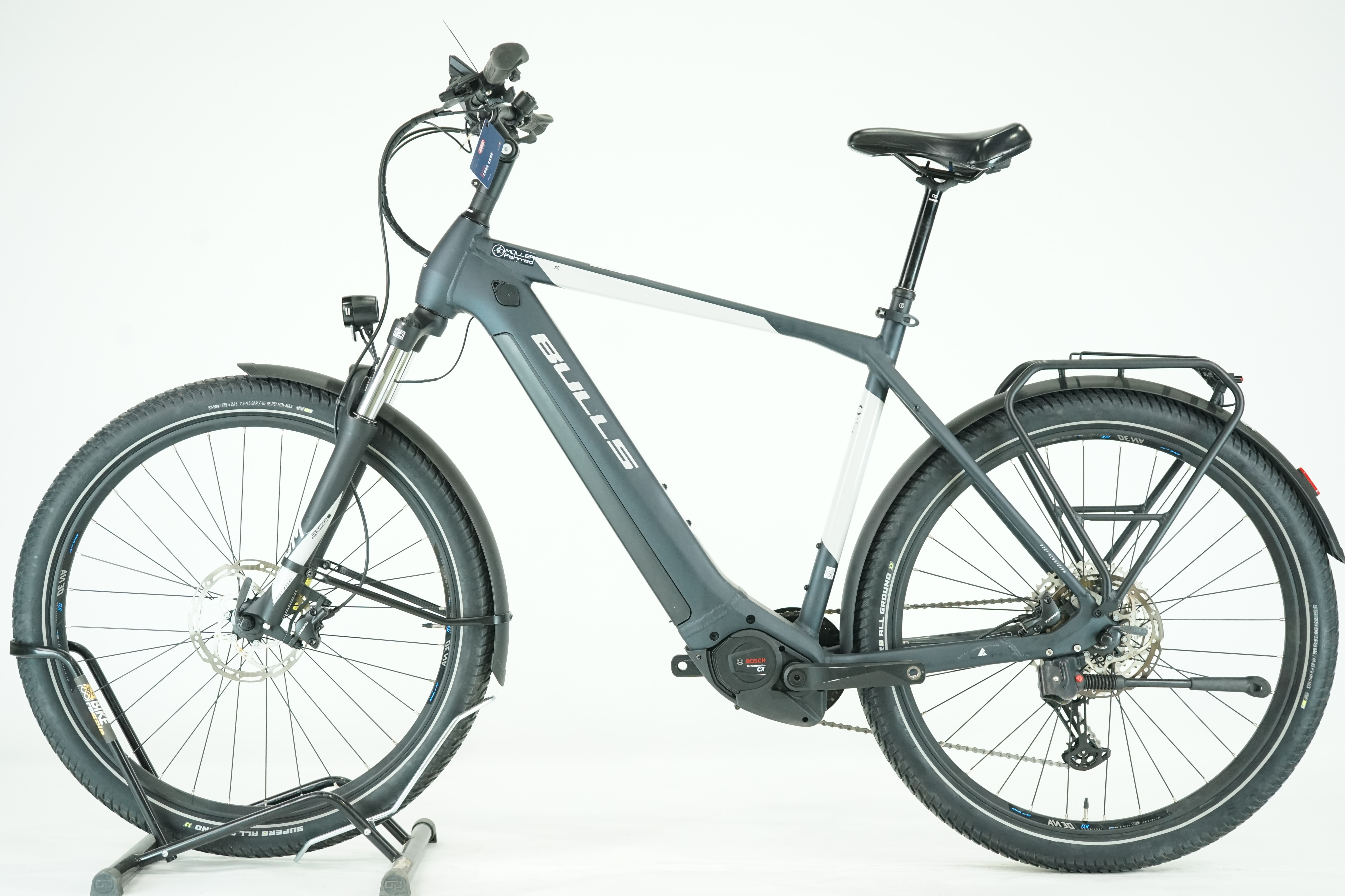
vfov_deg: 25.1
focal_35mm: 54
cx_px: 672
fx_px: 2017
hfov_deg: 36.9
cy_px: 448
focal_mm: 54
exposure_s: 1/200
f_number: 5
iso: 2500
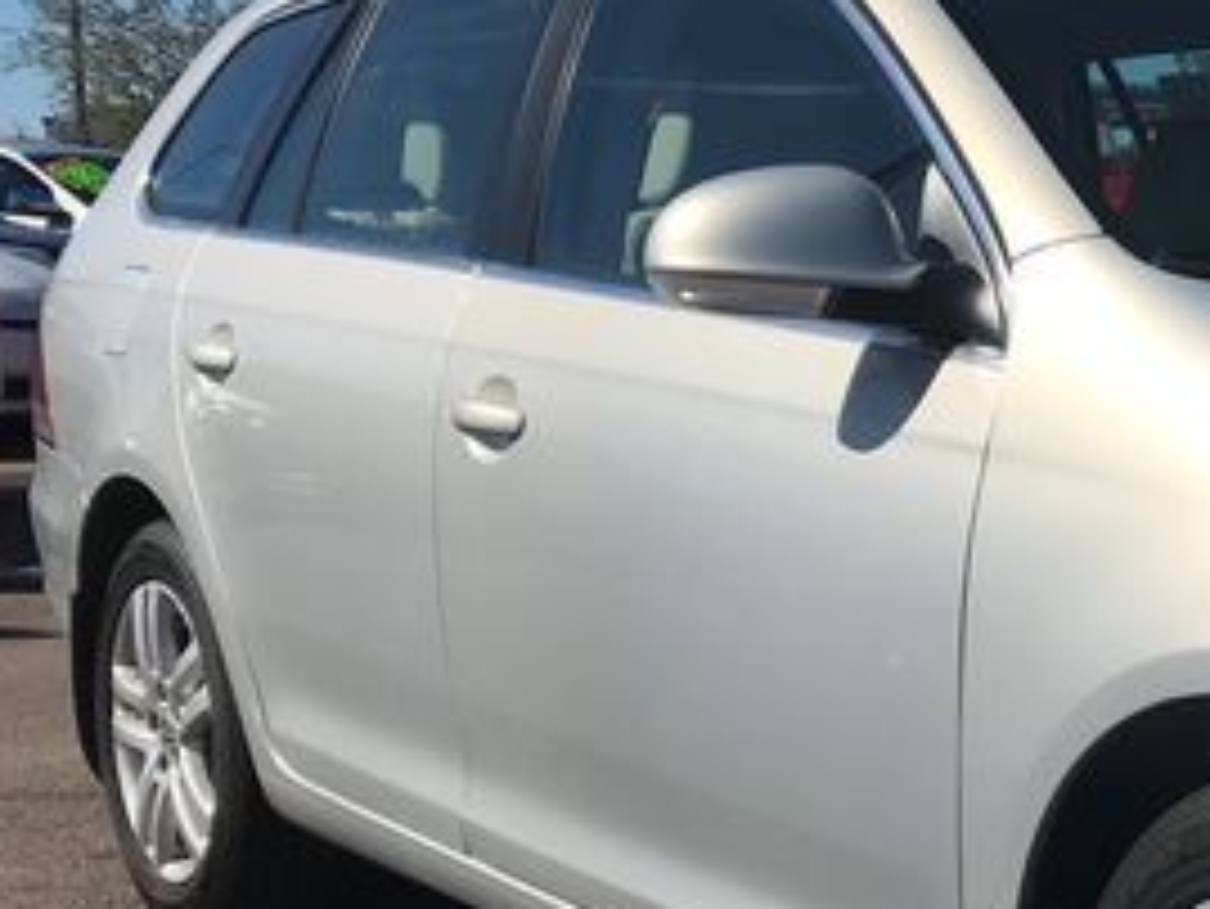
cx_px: 1516
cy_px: 650
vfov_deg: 19.3
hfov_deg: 23.1
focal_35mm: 76
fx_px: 2658
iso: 20
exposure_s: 1/5650
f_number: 1.8
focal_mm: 3.99
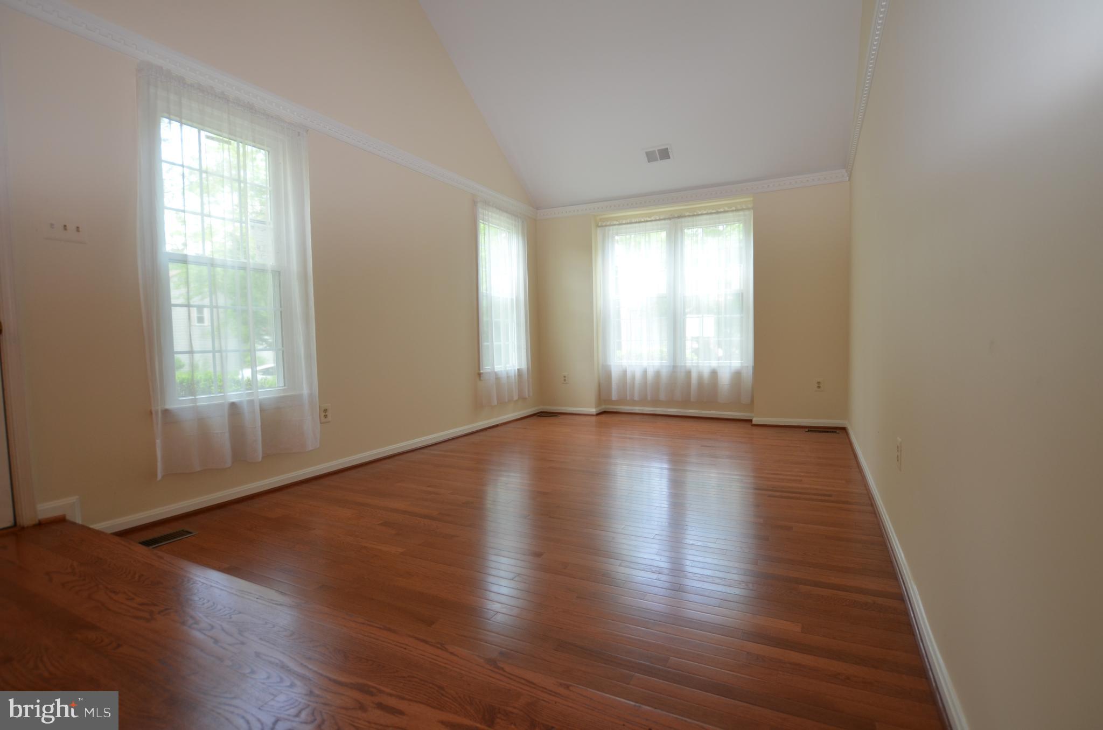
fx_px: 504
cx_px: 552
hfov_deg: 95.1
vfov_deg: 71.8
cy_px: 365
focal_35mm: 16
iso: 320
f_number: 4
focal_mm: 11
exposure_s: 1/60
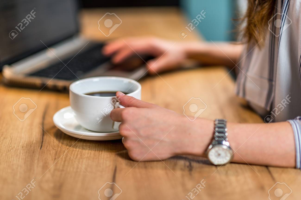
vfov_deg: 16.1
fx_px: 711
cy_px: 100
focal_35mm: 85
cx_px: 150
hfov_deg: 23.9
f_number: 1.8
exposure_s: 1/125
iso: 100
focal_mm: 85
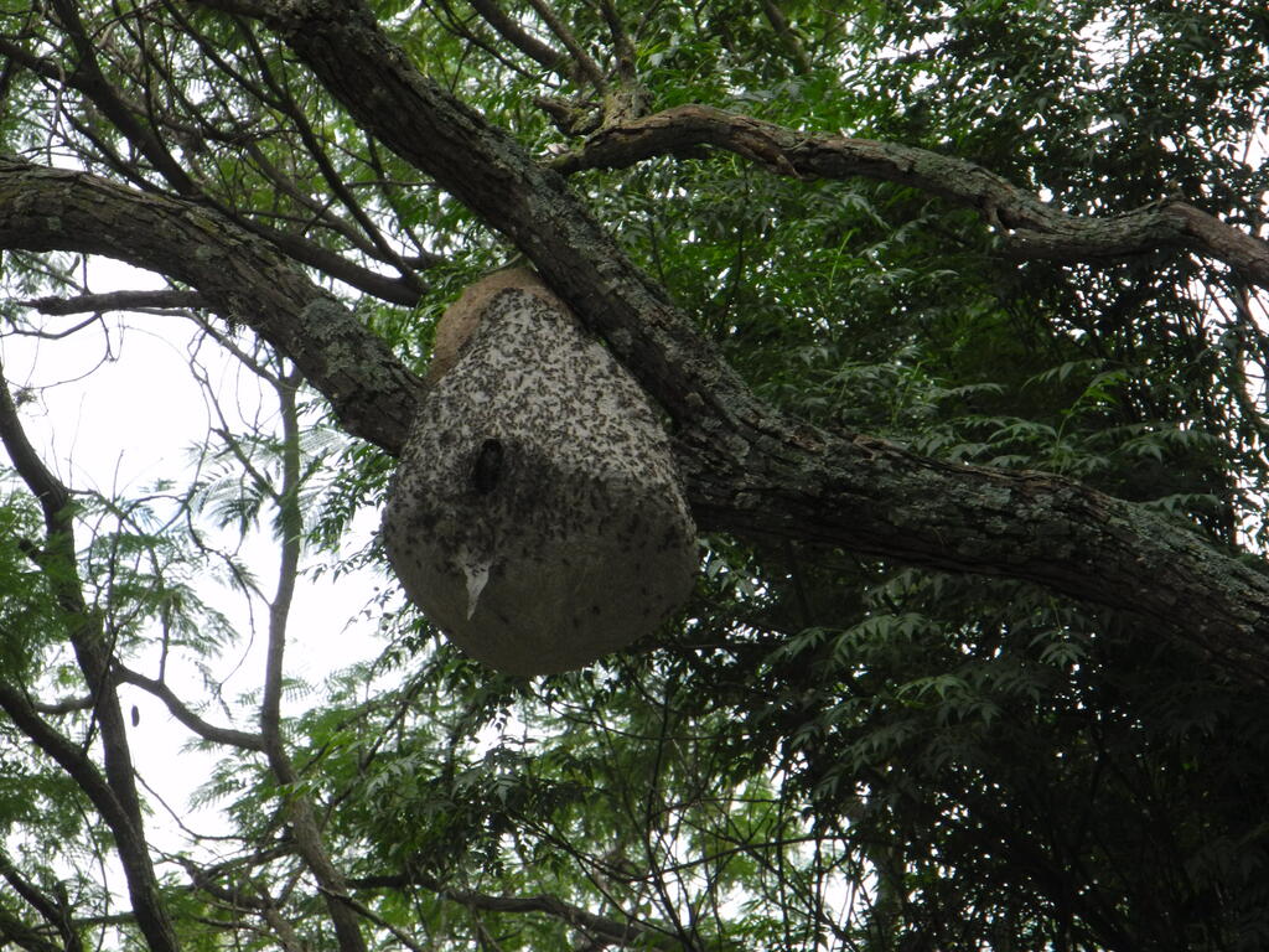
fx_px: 7332
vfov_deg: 7.4
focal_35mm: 200
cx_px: 634
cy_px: 476
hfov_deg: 9.9
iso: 400
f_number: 5.6
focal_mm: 42.6
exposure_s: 1/640
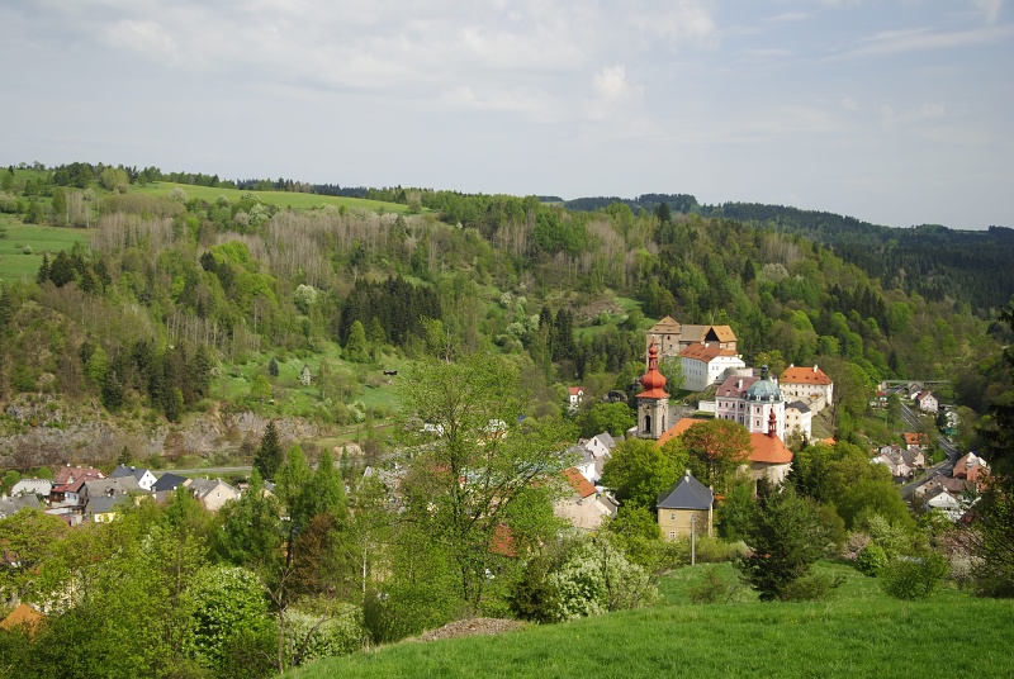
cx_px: 507
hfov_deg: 41.1
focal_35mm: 48
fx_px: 1354
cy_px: 340
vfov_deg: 28.2
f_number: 6.3
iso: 100
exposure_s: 1/200
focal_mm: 32
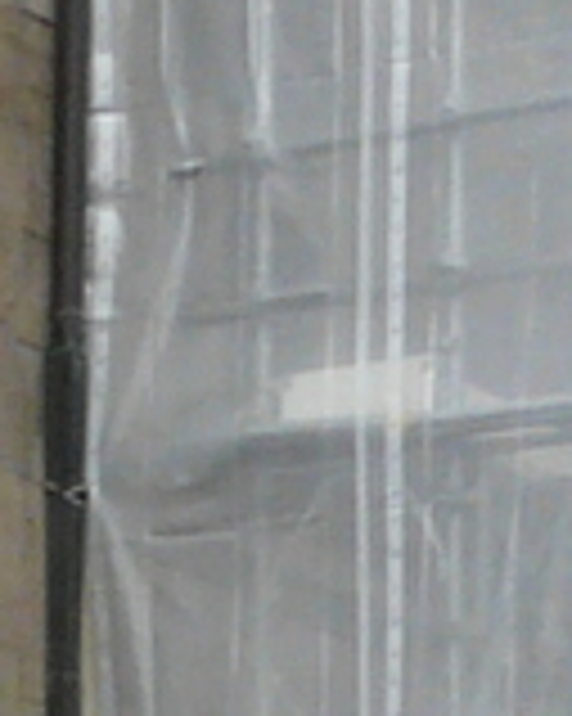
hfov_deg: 8.1
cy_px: 1671
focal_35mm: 172
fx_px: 3643
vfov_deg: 10.0
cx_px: 1504
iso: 100
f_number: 4
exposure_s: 1/125
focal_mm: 4.6
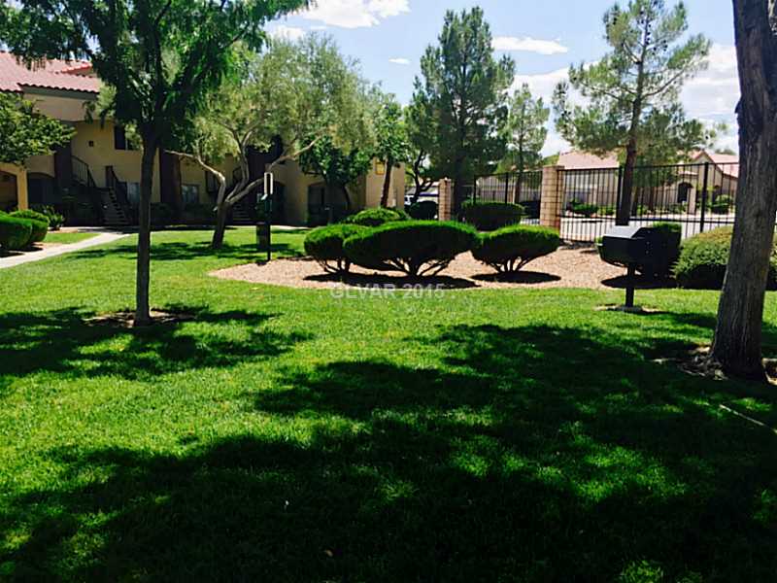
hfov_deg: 61.7
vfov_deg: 48.2
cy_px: 292
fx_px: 651
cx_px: 388
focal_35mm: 29
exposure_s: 1/1068
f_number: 2.2
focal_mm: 4.15
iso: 32
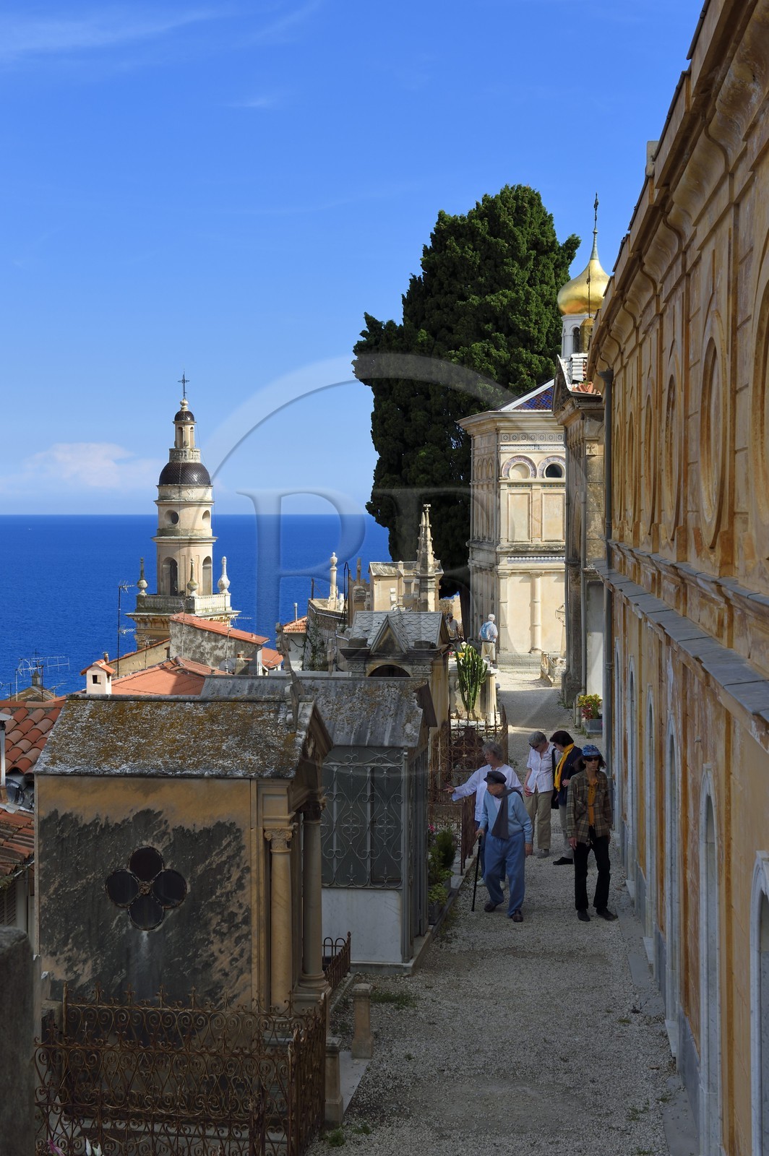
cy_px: 578
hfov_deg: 24.6
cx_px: 384
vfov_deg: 36.3
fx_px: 1765
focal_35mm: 55
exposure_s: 1/250
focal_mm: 55
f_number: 11
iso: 200
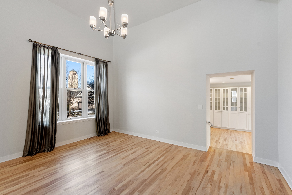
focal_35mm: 15
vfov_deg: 77.3
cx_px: 146
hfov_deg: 100.4
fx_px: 122
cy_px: 98
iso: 200
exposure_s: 1/8
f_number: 8
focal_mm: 10
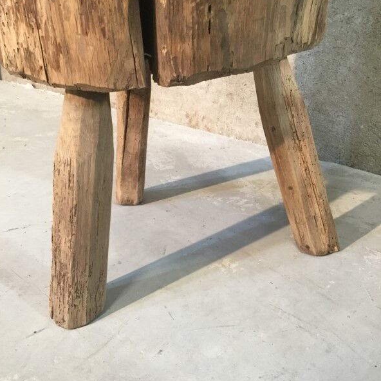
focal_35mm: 37
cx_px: 189
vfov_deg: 44.9
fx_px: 461
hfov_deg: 44.9
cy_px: 208
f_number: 2.4
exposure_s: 1/33
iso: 160
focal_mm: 3.3
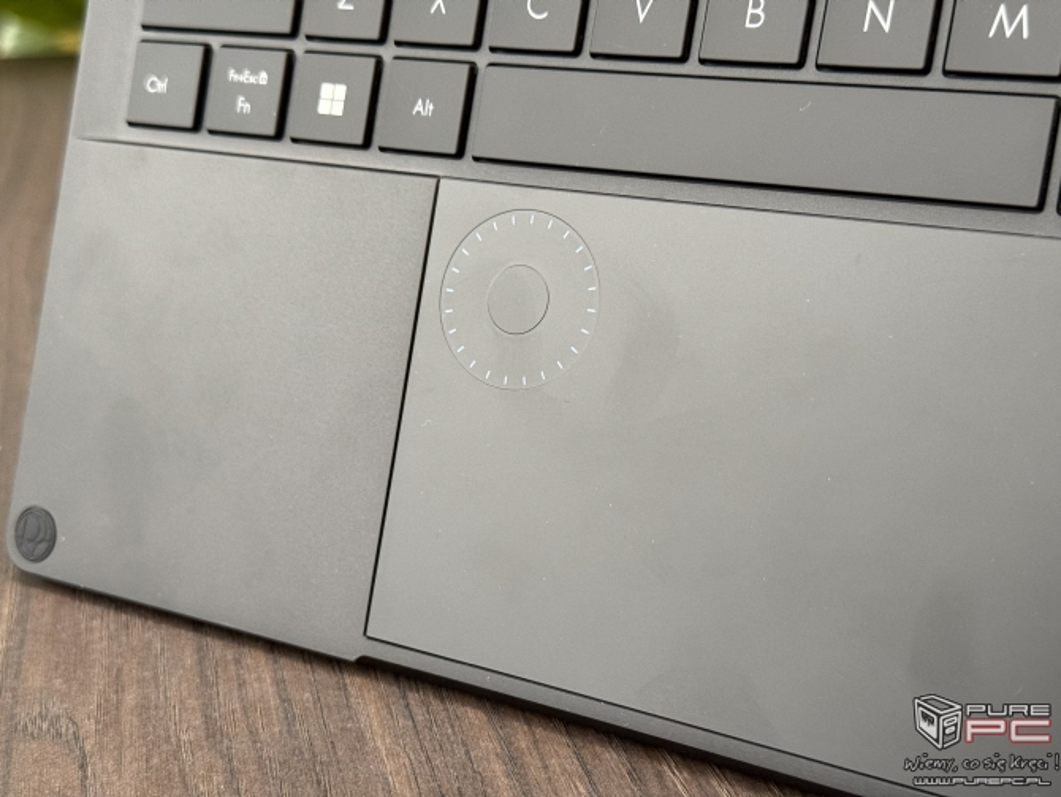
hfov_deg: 39.6
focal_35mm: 48
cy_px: 398
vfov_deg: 30.3
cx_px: 530
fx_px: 1472
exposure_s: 1/43
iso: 250
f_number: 1.78
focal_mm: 6.76
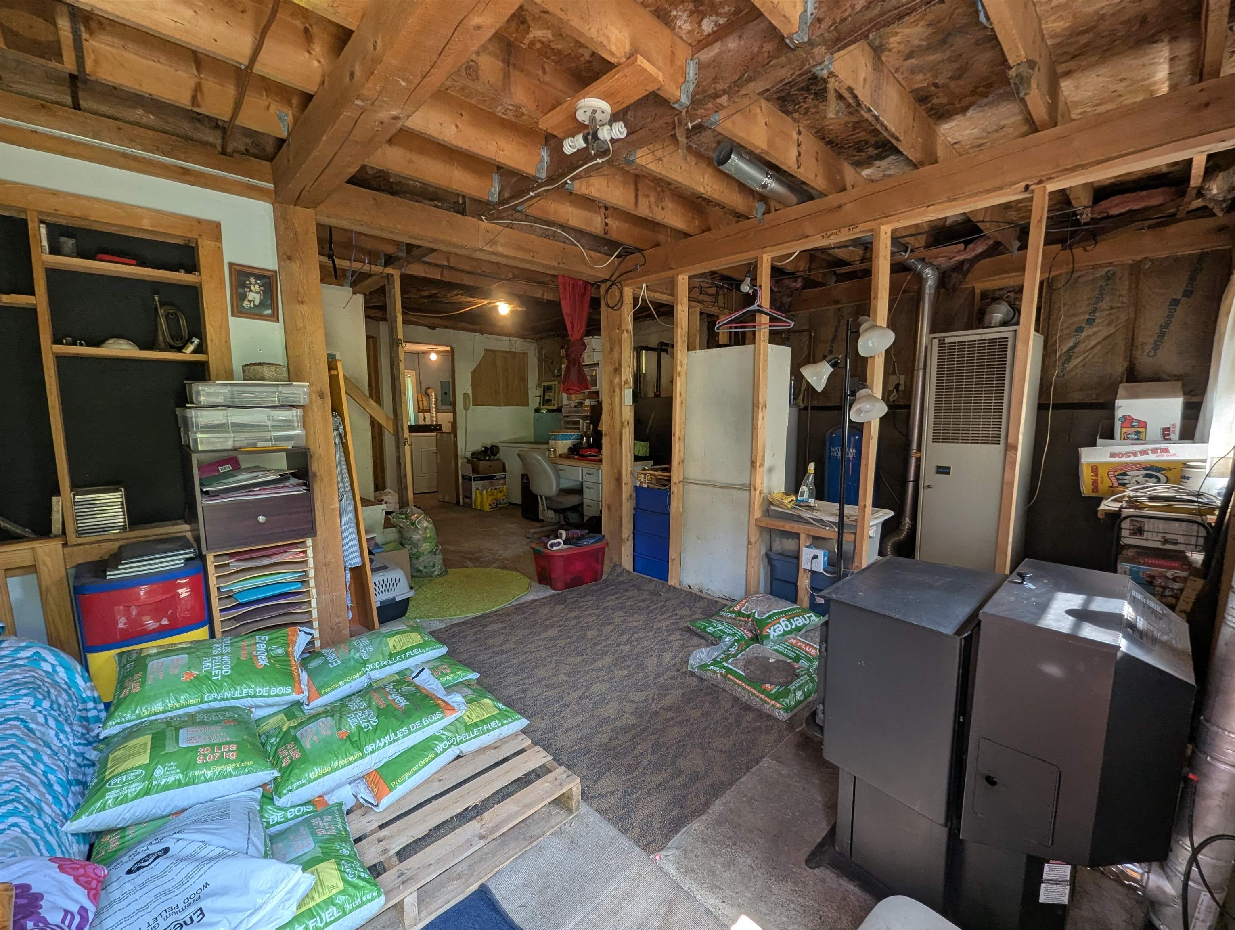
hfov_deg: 106.1
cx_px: 618
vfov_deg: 90.1
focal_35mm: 13
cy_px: 465
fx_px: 464
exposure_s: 1/24
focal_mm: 1.95
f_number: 2.2
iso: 41
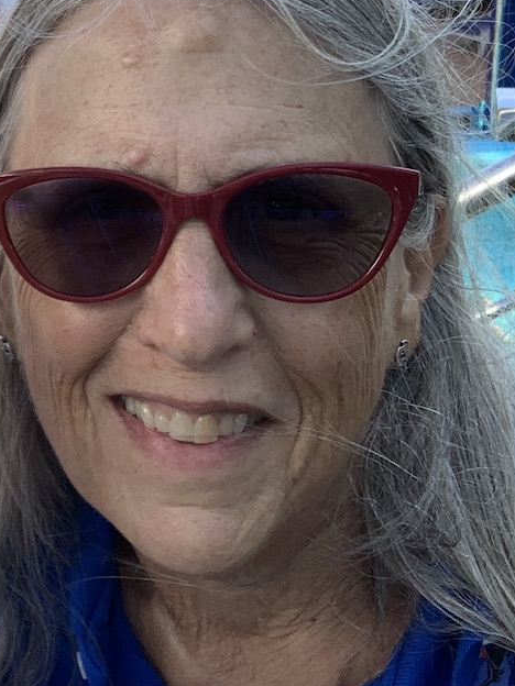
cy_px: 230
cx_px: -120
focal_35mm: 82
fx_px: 1627
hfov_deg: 17.1
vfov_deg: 23.7
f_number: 2.2
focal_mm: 2.87
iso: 16
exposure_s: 1/512
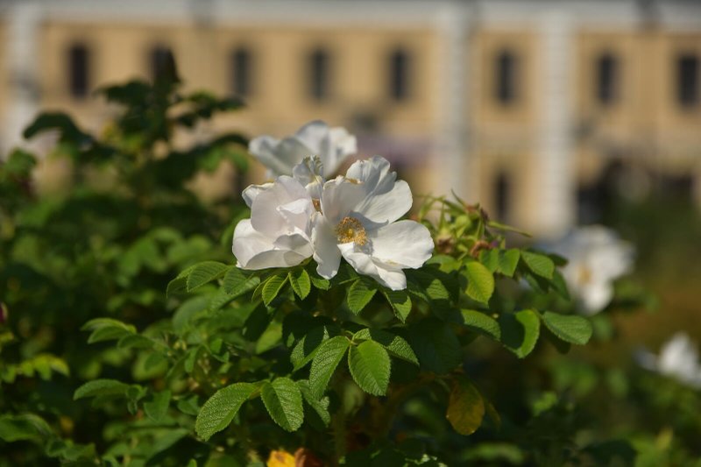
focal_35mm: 105
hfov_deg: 19.5
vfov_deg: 13.0
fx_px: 2044
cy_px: 234
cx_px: 350
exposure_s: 1/800
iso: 100
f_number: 4
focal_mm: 70
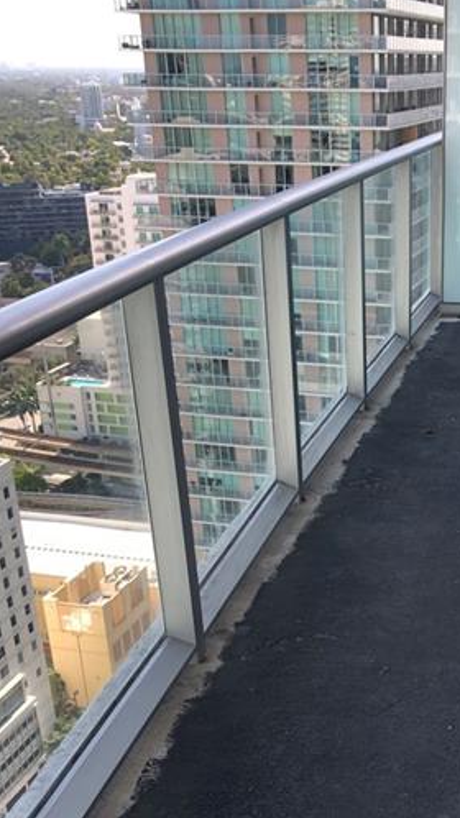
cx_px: 417
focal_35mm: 47
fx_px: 1020
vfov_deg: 43.0
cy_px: 557
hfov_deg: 24.7
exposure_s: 1/176
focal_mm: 3.99
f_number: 1.8
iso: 20
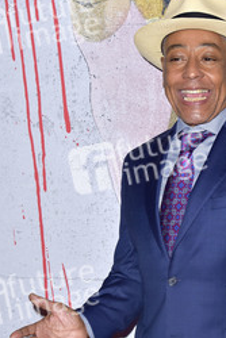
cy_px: 230
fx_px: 978
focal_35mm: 104
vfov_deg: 19.6
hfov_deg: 13.1
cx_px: 178
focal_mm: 65
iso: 320
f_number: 7.1
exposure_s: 1/250
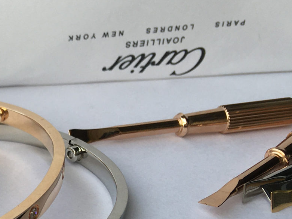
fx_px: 801
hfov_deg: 18.7
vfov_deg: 15.3
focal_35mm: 95
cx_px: -122
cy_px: 214
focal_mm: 4.15
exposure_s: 1/292
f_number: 2.2
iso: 25
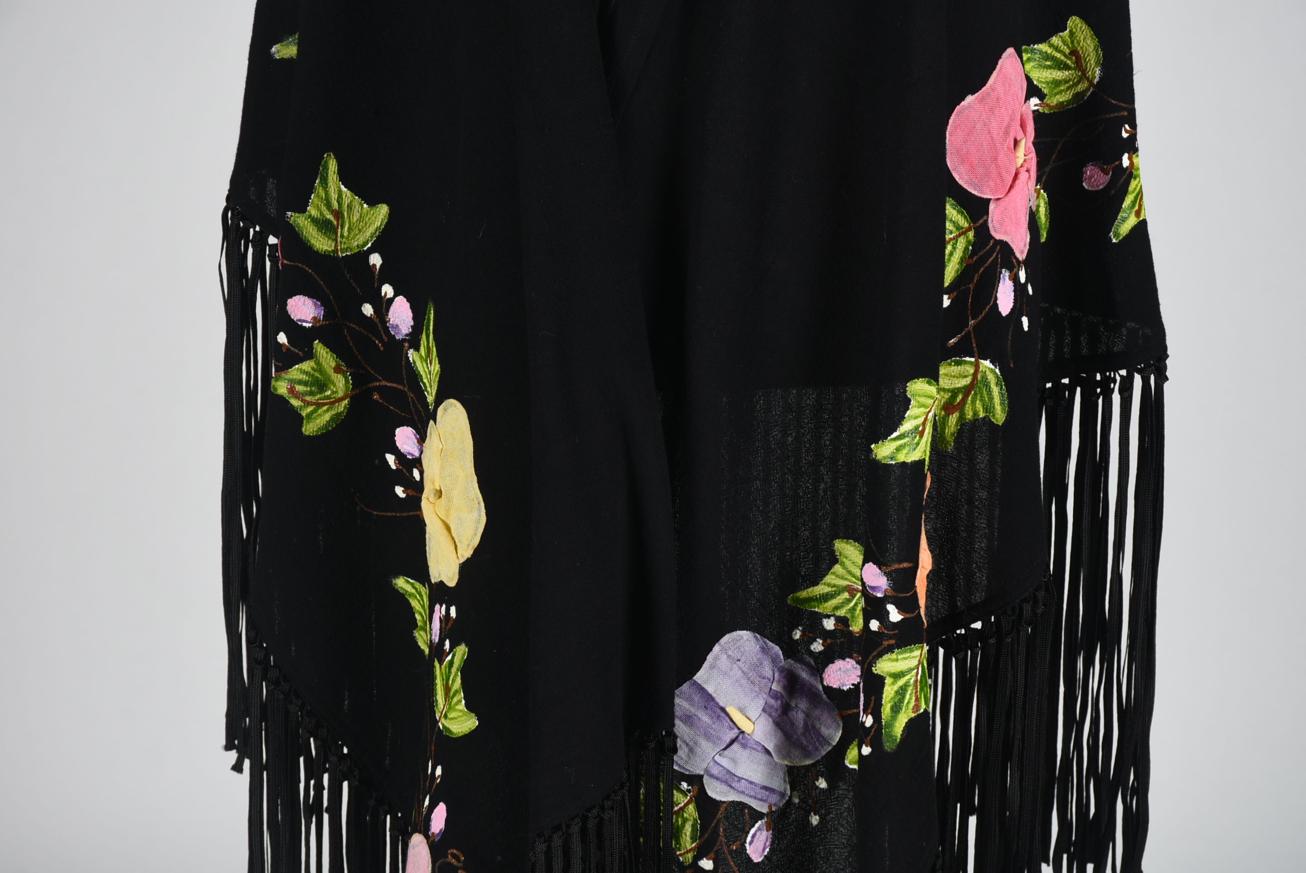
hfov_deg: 18.2
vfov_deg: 12.2
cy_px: 436
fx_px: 4084
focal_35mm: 112
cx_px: 653
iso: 200
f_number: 10
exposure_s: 1/125
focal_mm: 75
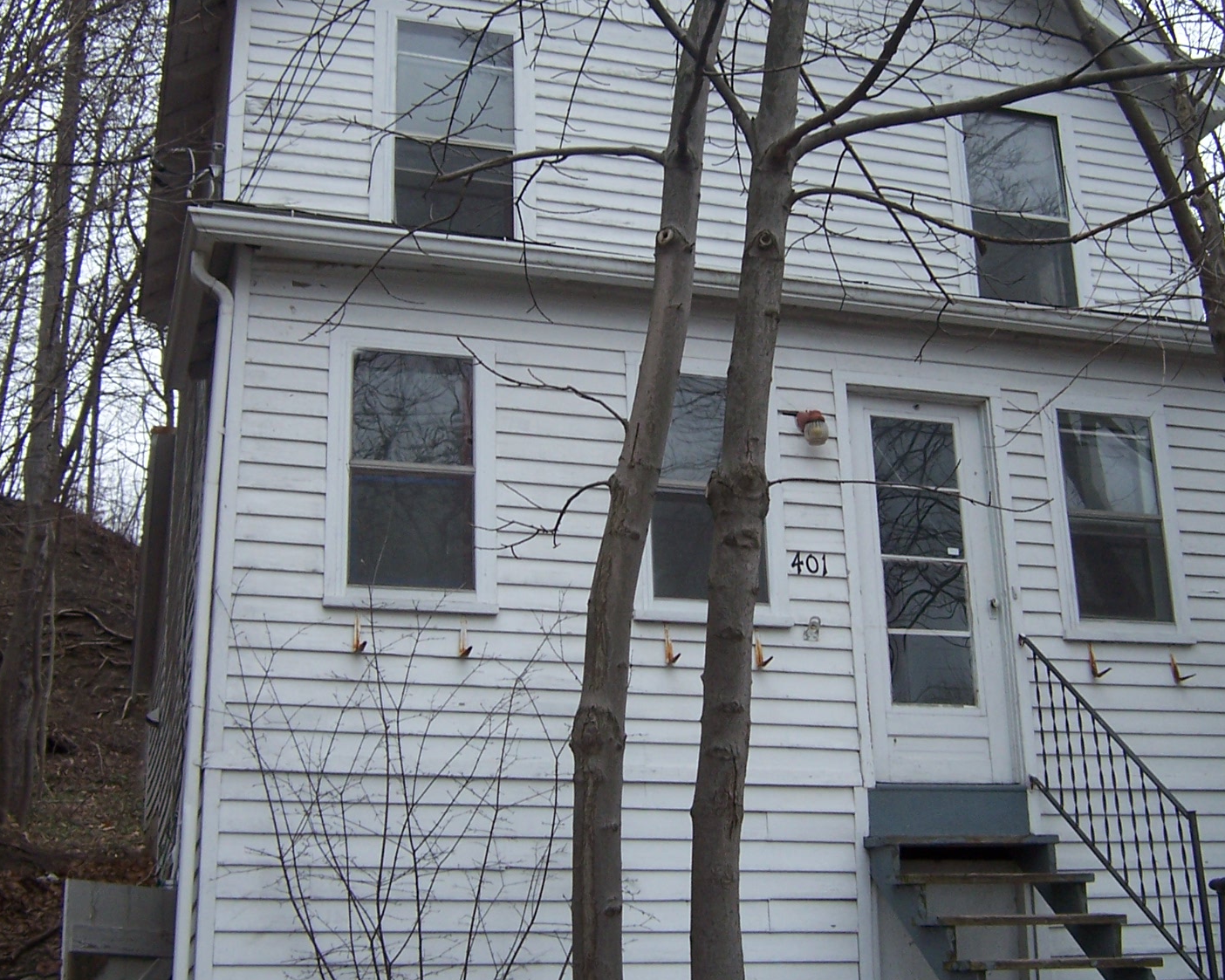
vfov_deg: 32.1
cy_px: 466
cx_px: 633
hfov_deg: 39.5
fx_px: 1704
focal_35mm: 47
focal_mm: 5.5
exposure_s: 1/350
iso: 80
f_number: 3.4
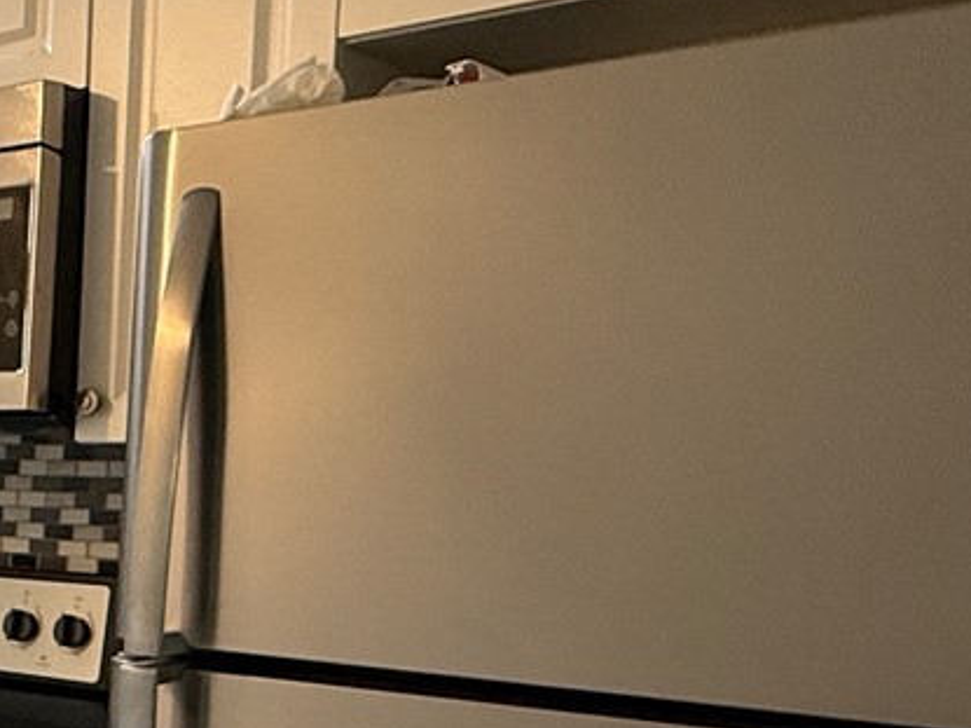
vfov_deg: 26.3
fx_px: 1514
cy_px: 627
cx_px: -435
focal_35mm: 54
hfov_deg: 26.8
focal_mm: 2.22
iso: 320
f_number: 2.2
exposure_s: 1/60
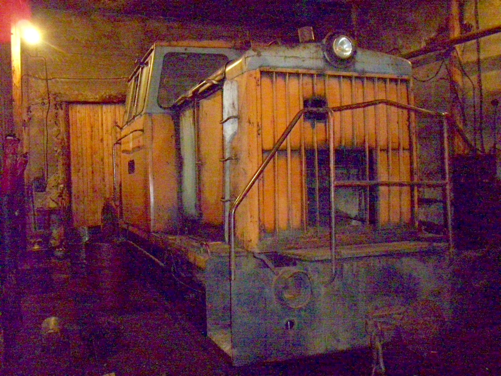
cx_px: 250
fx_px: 492
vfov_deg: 41.8
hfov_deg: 54.0
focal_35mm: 34
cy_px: 188
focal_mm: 5.7
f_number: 2.9
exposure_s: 1/40
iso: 1250
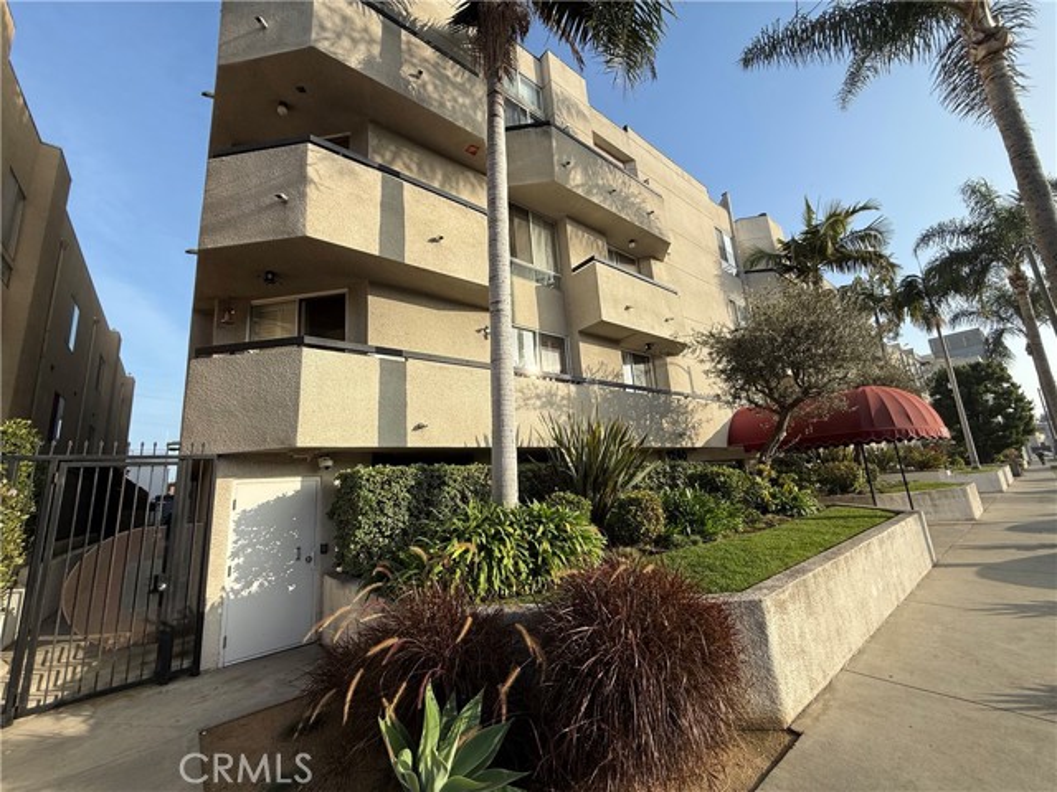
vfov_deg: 85.7
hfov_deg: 102.1
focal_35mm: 14
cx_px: 528
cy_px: 396
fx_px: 427
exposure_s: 1/1259
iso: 50
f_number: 2.2
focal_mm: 2.22
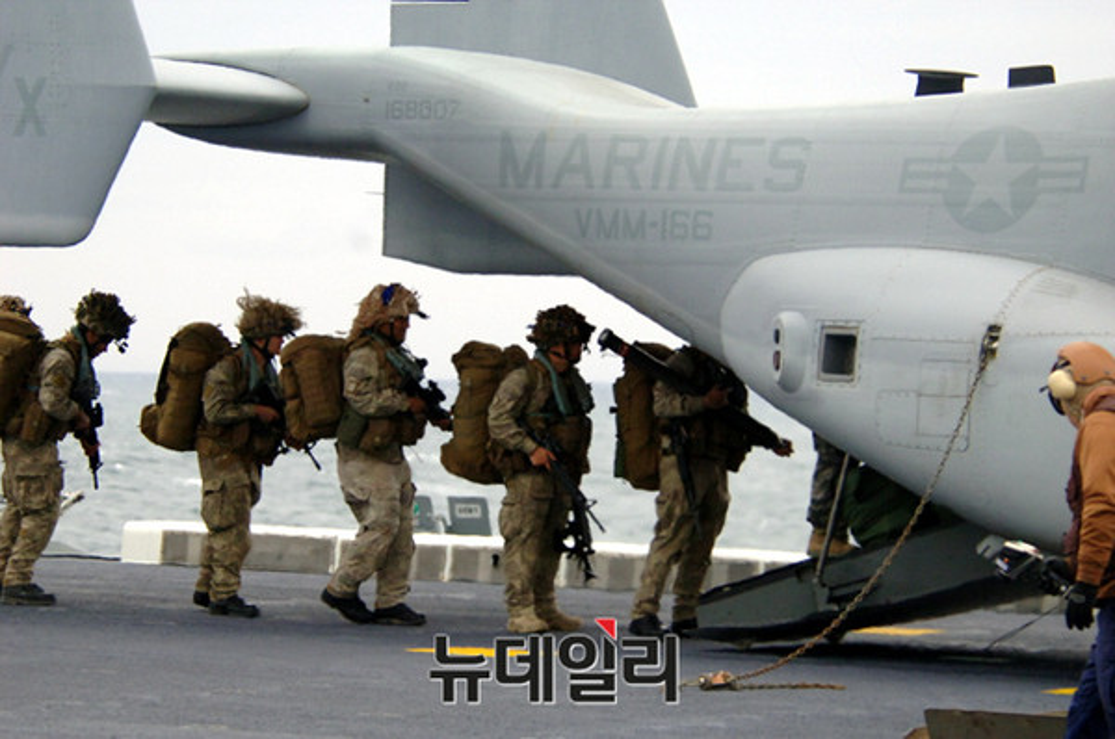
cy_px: 370
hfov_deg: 11.8
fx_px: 5380
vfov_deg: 7.9
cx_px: 558
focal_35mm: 174
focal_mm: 116
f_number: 5
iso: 800
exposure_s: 1/800
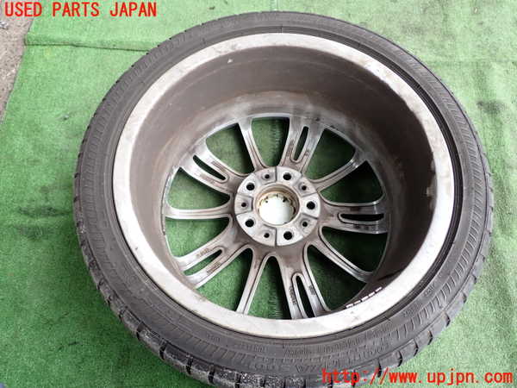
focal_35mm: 30
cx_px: 258
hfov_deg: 60.0
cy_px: 194
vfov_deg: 46.8
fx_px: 448
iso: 100
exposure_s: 1/125
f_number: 2.3
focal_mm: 5.4
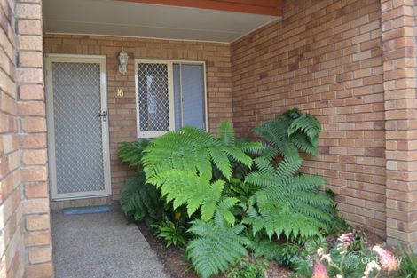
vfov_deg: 43.6
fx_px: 347
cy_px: 139
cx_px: 208
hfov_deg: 61.9
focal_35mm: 30
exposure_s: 1/500
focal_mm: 20
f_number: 3.8
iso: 720
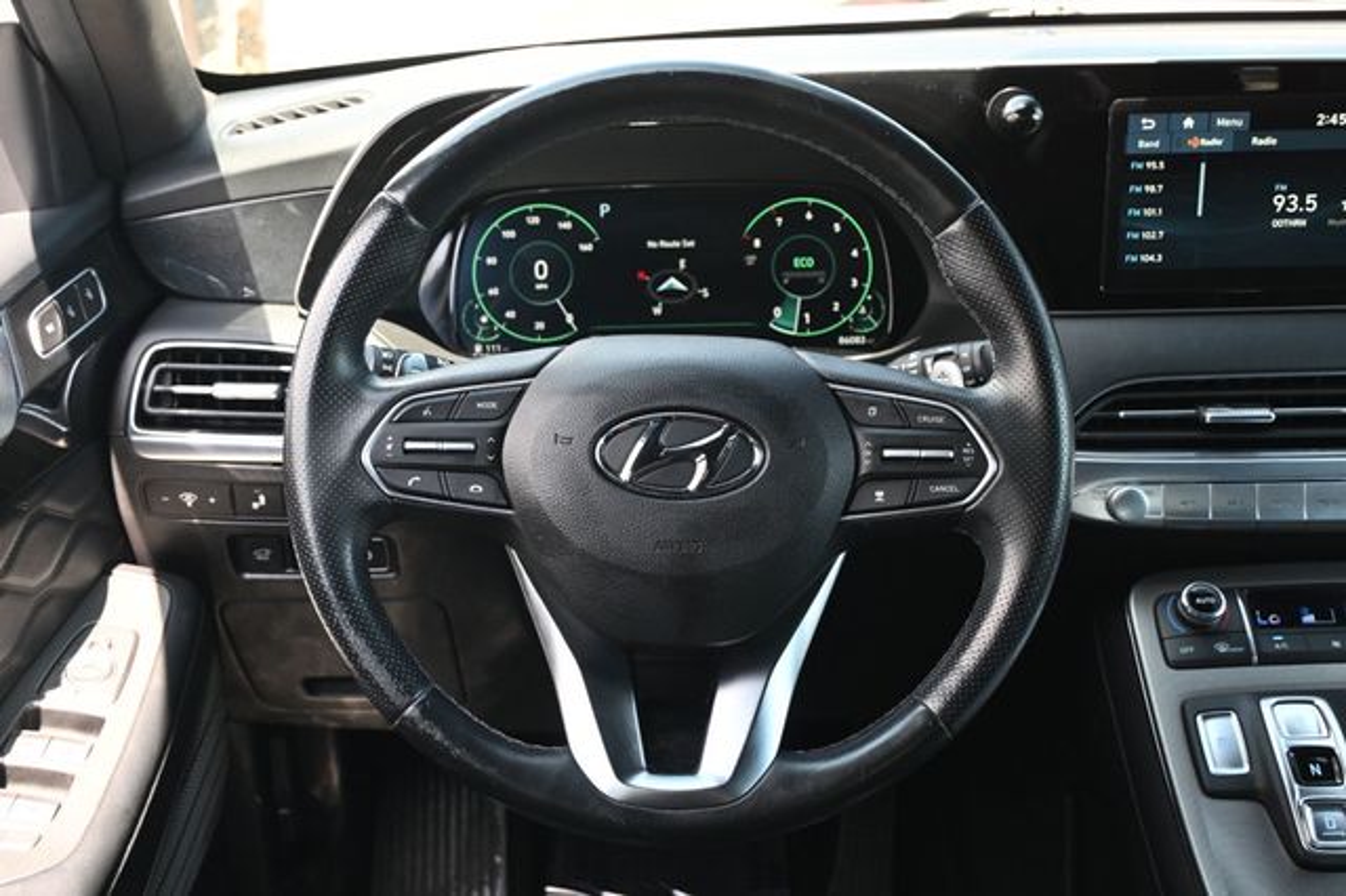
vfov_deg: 32.4
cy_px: 448
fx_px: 1541
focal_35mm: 41
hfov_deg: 47.2
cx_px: 673
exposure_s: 1/125
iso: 720
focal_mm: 27.5
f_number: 4.5
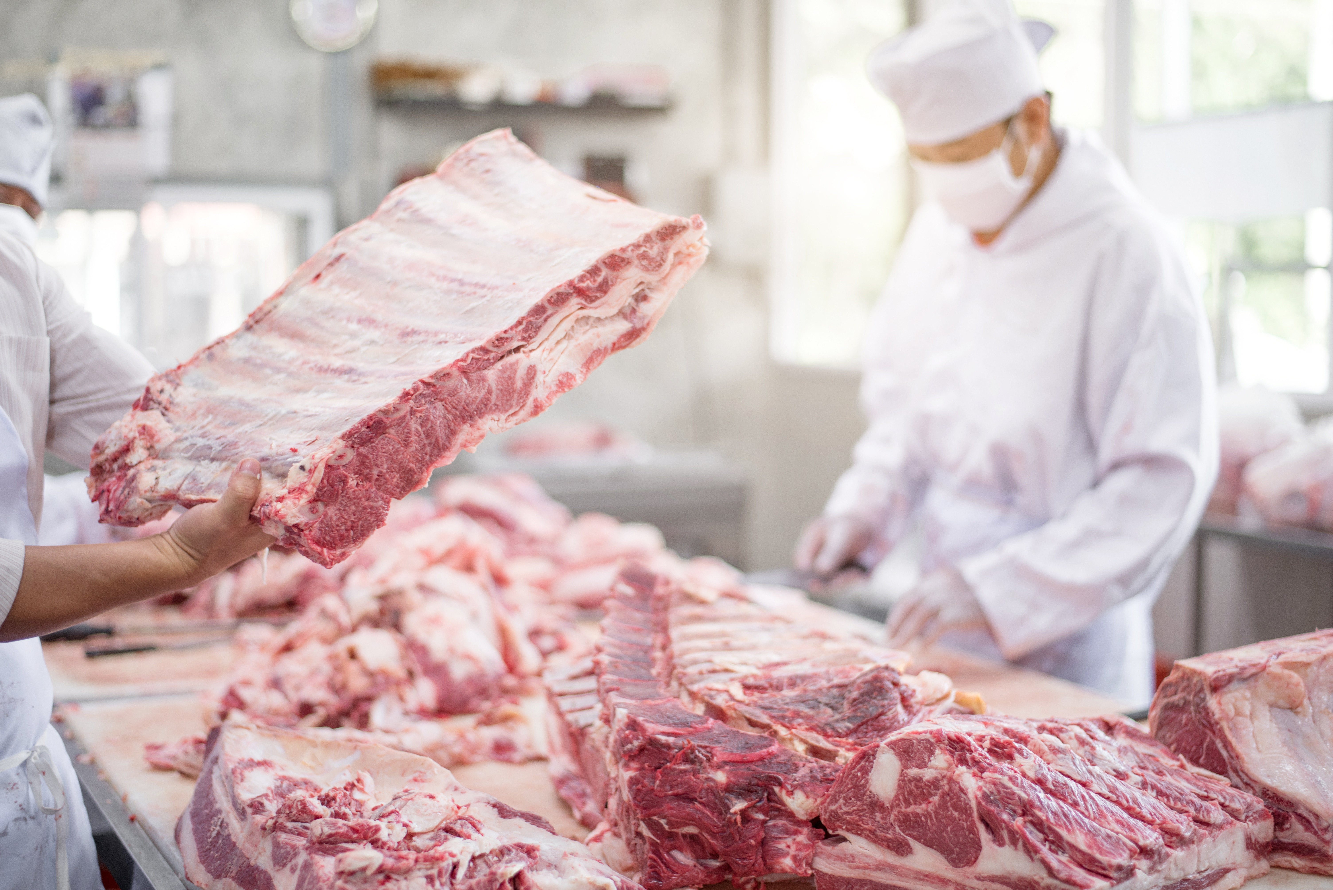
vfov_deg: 27.0
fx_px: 1852
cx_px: 666
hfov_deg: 39.6
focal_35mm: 50
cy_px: 445
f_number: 2.2
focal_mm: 50
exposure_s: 1/200
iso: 250
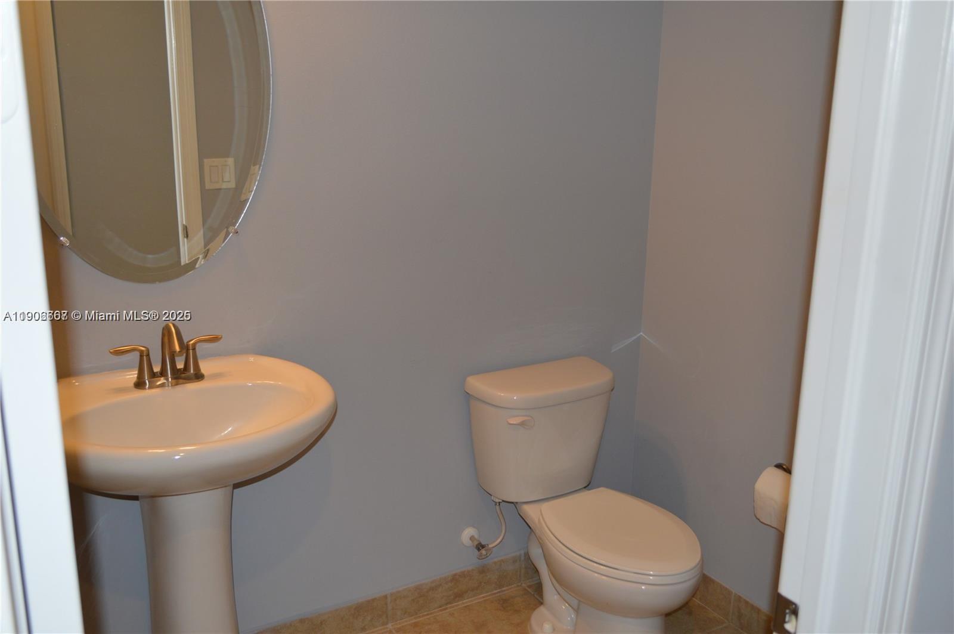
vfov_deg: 39.9
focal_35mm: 33
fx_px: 874
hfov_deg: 57.3
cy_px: 317
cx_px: 477
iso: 450
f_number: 4
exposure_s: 1/60
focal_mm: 22
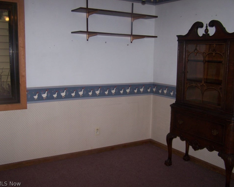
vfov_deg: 37.3
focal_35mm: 40
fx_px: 277
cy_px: 93
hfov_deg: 45.8
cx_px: 121
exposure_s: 1/60
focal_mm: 6.3
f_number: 2.8
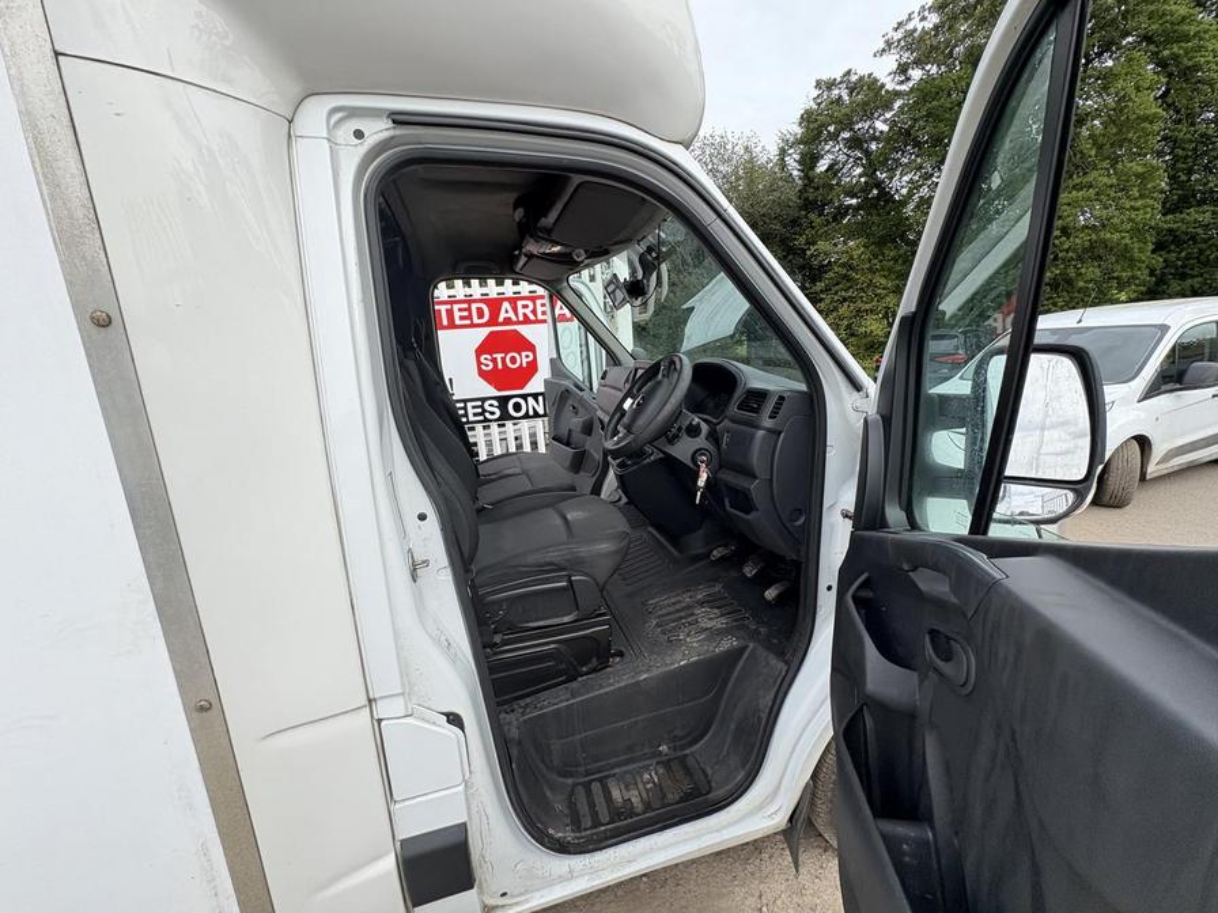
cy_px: 456
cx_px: 609
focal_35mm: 14
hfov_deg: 102.1
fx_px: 493
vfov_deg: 85.7
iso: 64
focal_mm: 2.22
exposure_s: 1/423
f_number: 2.2
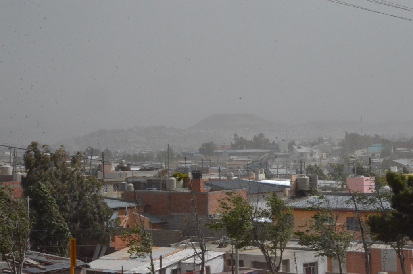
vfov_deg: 13.0
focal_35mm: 105
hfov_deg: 19.5
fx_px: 1202
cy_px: 137
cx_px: 206
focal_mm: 70
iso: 6400
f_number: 25
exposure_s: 1/2500
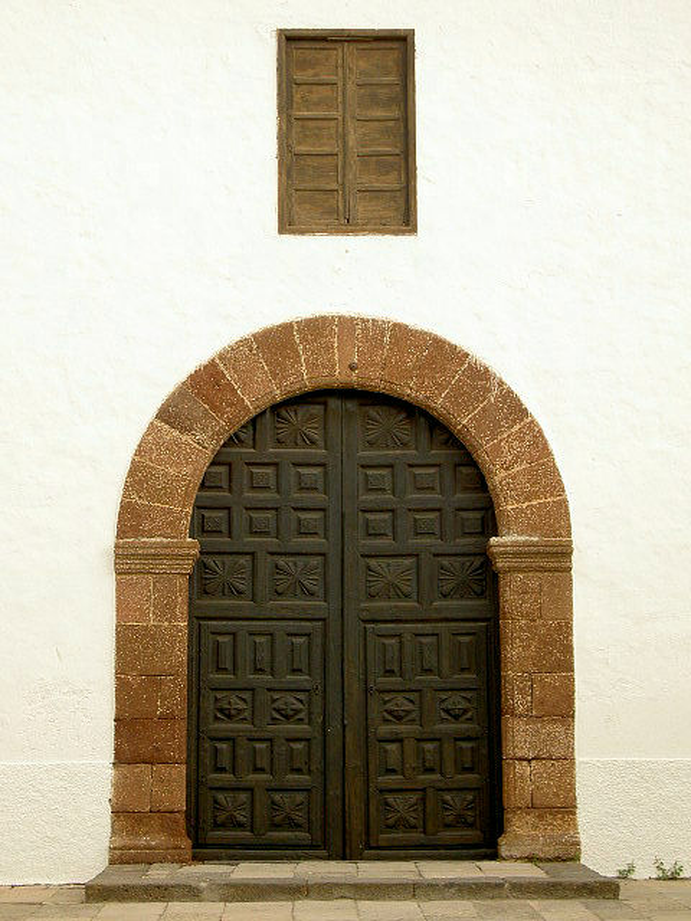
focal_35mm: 75
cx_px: 346
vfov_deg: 26.0
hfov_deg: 19.6
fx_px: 1996
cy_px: 460
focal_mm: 12.4
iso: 100
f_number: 4.2
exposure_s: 1/125
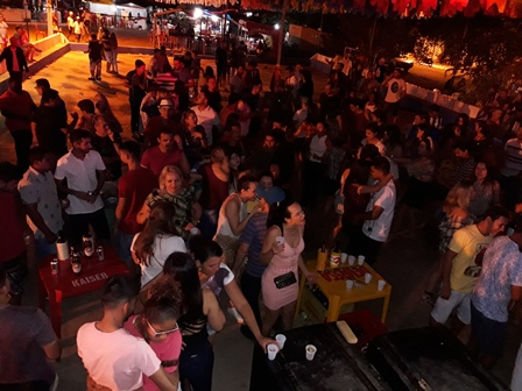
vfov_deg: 49.7
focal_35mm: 28
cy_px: 196
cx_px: 261
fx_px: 422
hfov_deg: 63.4
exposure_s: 1/24
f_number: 1.9
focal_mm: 3.7
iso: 500
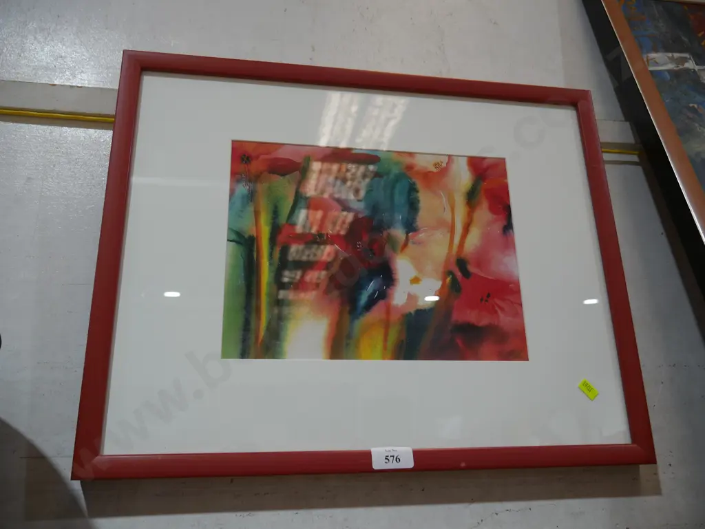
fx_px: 571
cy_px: 264
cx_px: 352
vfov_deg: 49.8
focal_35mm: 28
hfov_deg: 63.4
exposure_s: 1/60
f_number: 3.5
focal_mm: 14
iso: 320
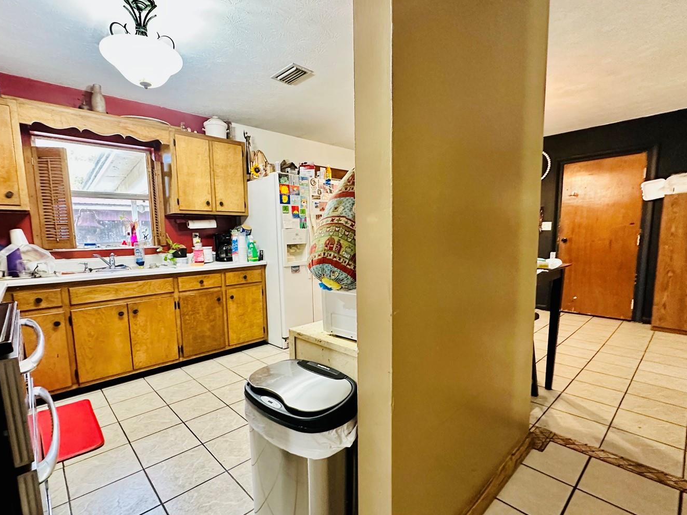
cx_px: 320
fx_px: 337
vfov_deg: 74.6
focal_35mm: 17
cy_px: 278
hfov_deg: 90.9
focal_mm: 2.22
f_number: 2.2
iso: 640
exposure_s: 1/60
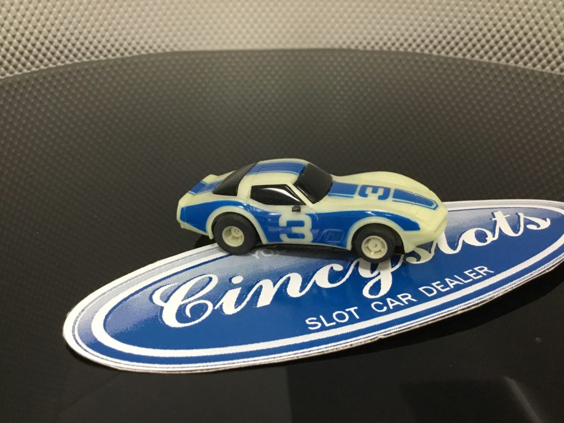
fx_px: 505
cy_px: 212
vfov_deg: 45.4
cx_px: 282
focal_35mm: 31
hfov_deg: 58.4
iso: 200
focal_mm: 3.3
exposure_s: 1/30
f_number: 2.4
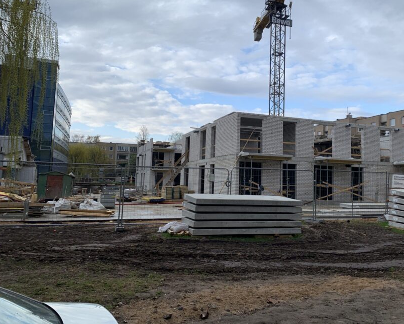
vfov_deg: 45.8
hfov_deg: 55.1
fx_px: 383
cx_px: 248
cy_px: 148
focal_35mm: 32
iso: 25
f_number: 1.8
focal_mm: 4.25
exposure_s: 1/815
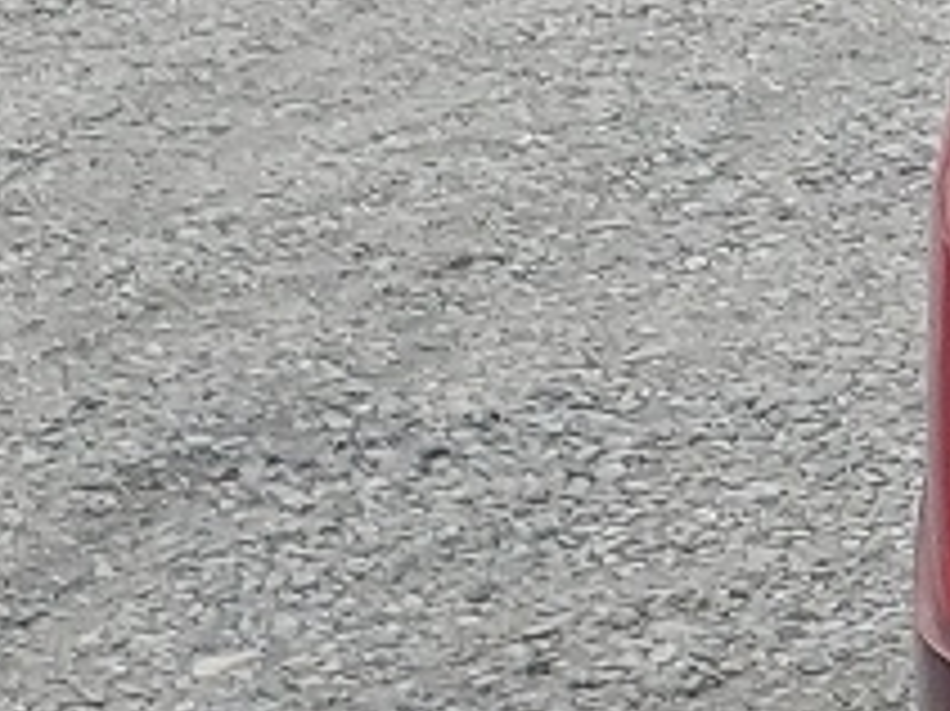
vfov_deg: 7.5
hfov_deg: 8.2
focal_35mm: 197
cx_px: 3012
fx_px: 5403
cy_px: -14
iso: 50
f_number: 1.5
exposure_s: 1/769
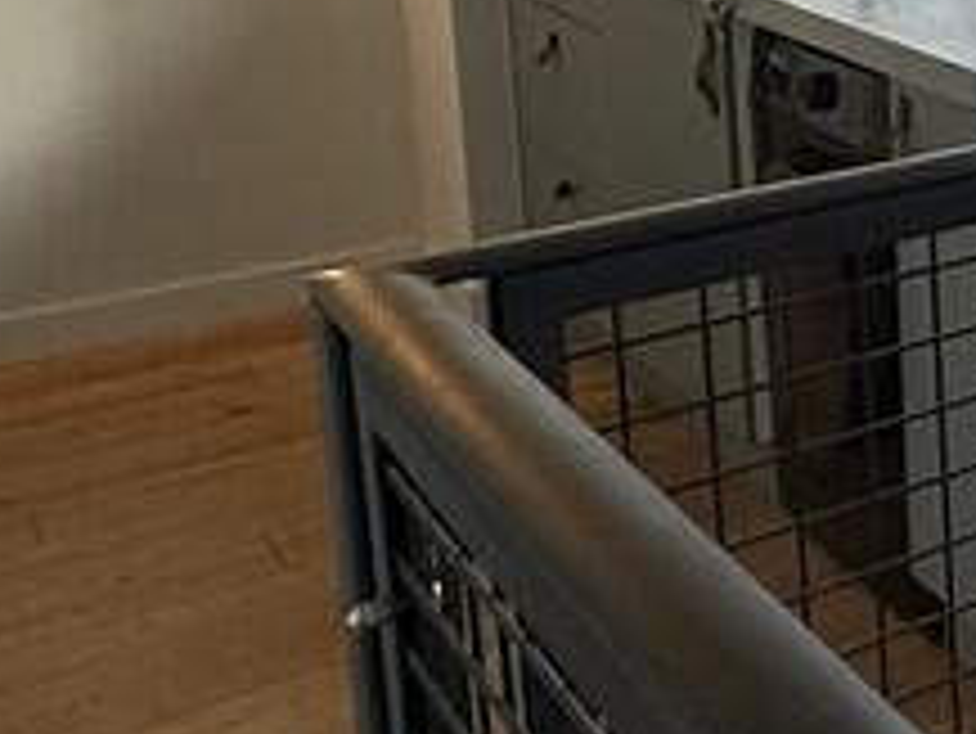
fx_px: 1862
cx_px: 1583
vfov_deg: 21.2
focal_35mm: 66
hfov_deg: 22.3
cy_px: -72
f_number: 2.2
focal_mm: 2.22
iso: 320
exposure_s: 1/100
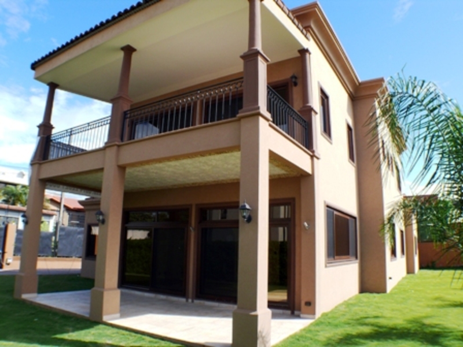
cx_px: 232
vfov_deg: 40.7
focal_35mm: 35
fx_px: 468
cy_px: 174
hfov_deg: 52.6
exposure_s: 1/250
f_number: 5.6
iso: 100
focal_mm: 7.4
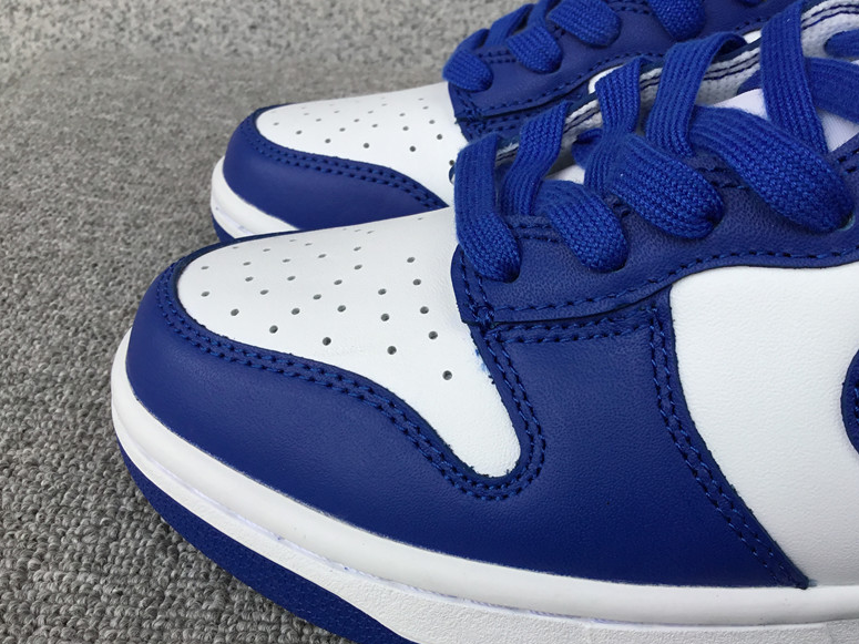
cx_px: 485
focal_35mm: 36
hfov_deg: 51.2
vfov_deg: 39.6
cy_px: 365
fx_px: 893
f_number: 2.4
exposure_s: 1/252
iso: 25
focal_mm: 3.3
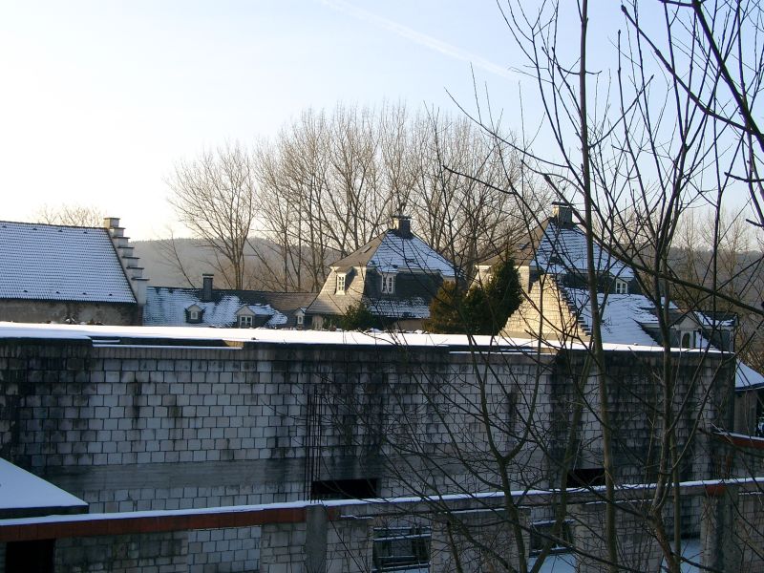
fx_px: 1170
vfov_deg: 27.5
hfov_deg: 36.2
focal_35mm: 53
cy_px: 286
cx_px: 382
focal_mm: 11.05
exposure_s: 1/312
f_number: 4
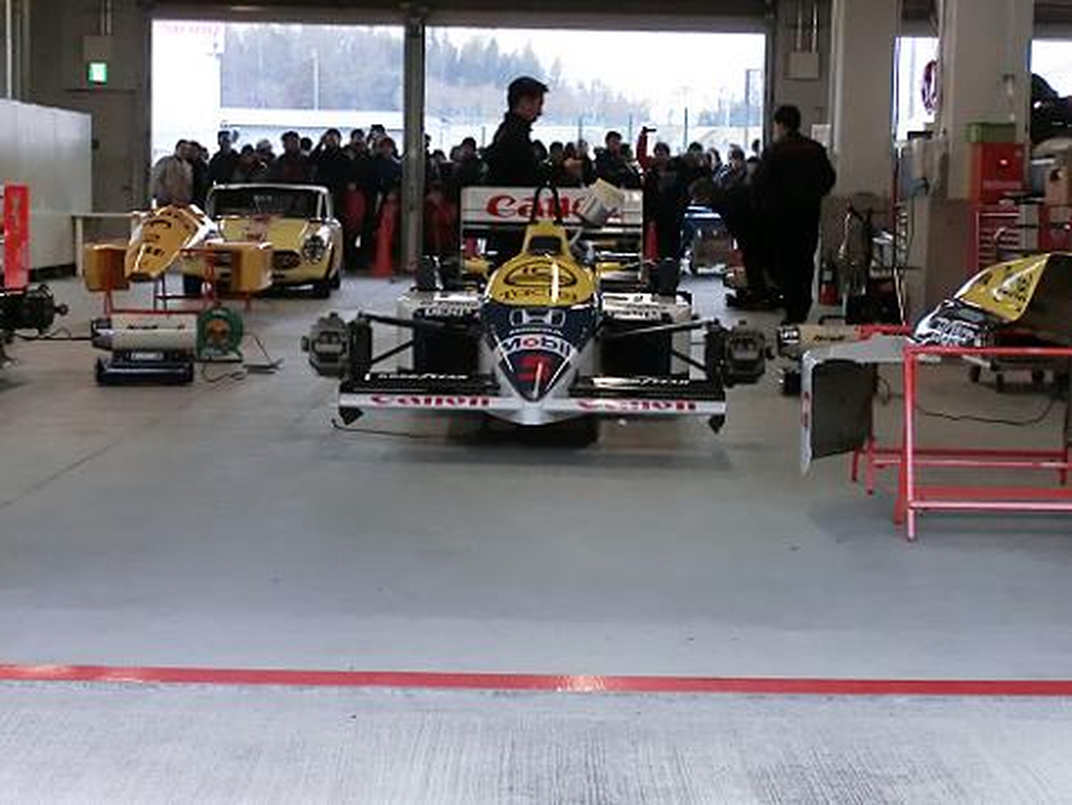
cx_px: 536
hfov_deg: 26.3
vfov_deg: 19.9
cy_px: 402
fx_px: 2293
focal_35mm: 74
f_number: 5.4
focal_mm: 13
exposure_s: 1/125
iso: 800
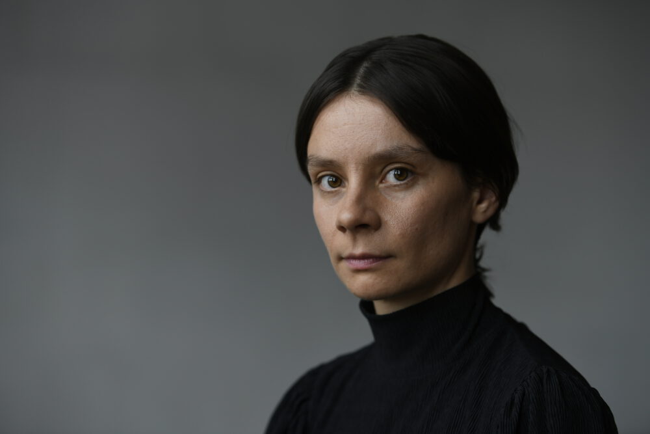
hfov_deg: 15.8
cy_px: 217
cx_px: 325
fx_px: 2347
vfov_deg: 10.6
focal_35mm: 130
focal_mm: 130
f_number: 3.5
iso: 400
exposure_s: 1/250
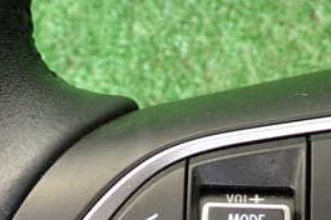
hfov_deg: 28.2
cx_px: 232
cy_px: 249
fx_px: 653
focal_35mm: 71
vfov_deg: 18.4
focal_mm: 5.4
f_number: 2.3
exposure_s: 1/50
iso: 200
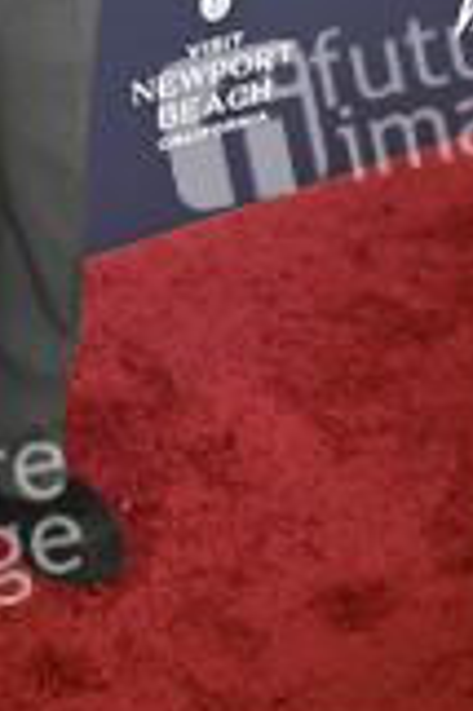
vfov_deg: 21.9
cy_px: -115
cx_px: -18
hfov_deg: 15.3
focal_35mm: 87
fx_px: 1718
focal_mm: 35
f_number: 5.6
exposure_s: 1/320
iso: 2500
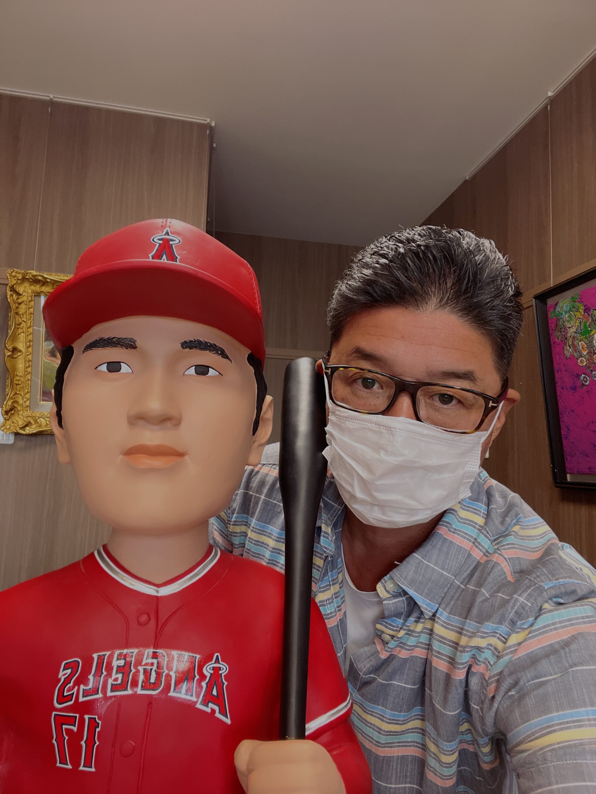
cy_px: 397
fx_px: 528
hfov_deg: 58.9
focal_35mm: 23
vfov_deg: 73.9
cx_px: 298
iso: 200
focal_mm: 2.71
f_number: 2.2
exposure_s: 1/50
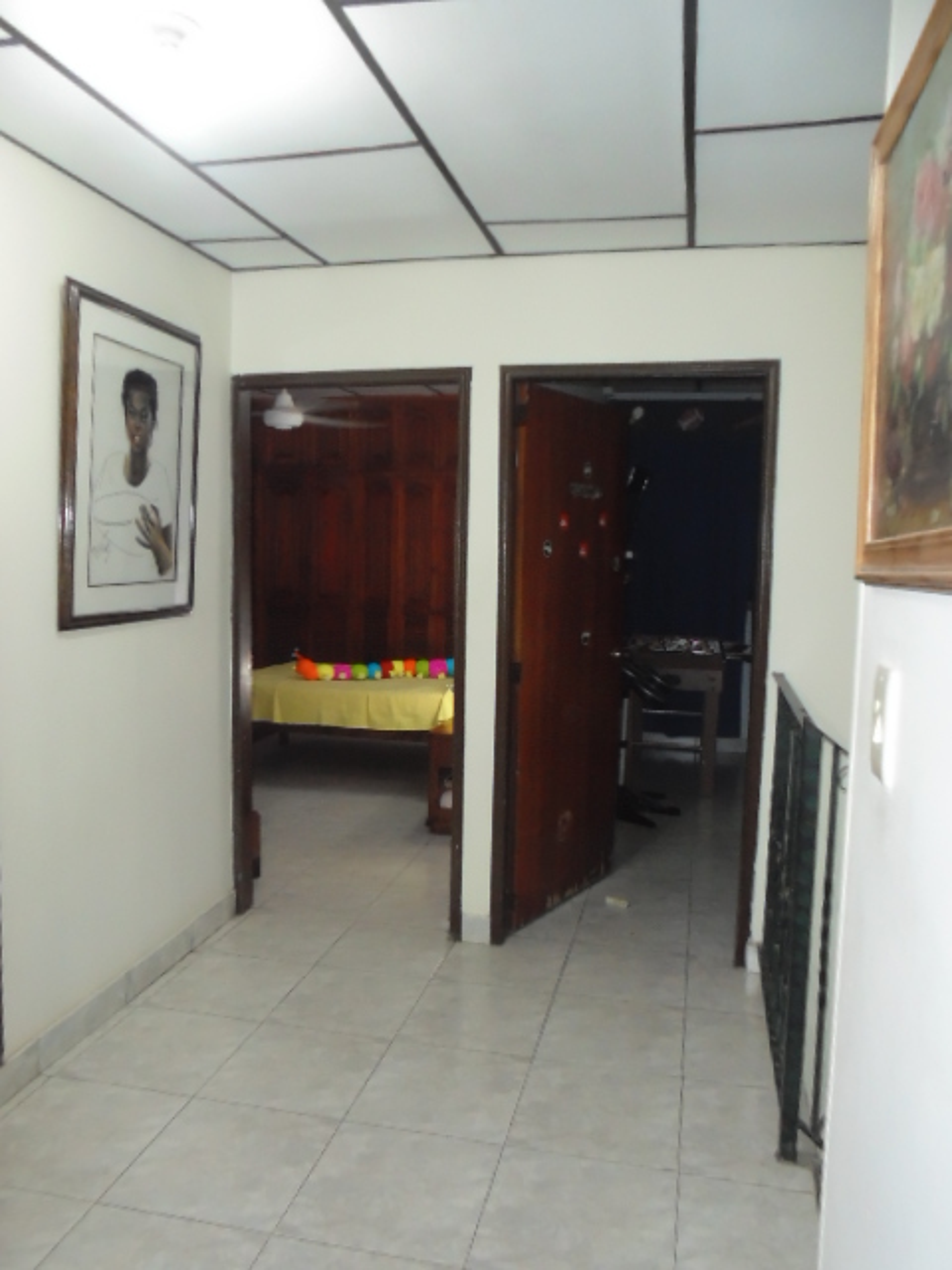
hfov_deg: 53.1
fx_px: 953
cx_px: 476
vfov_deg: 67.3
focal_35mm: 26
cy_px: 635
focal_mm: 4.6
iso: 400
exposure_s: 1/30
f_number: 3.5
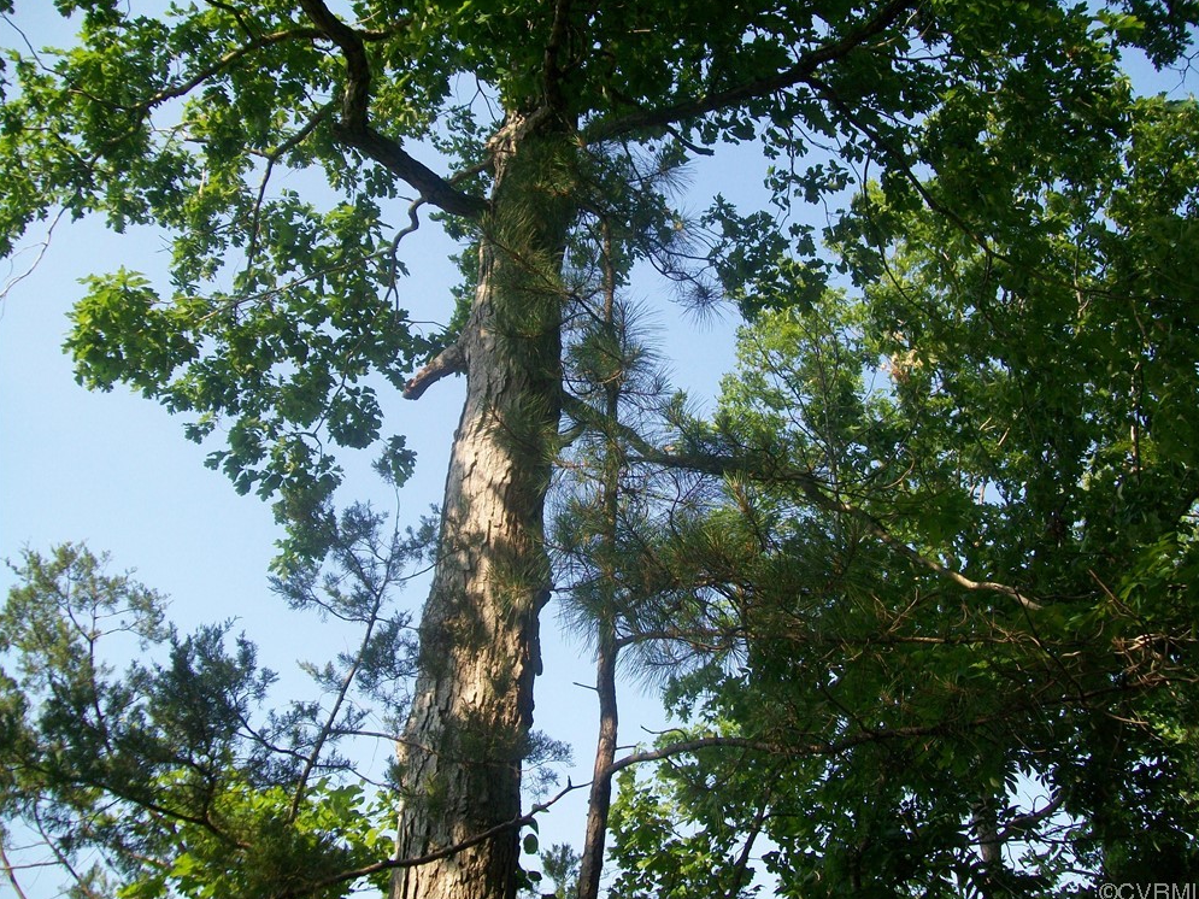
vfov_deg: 40.7
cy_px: 451
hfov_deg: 52.6
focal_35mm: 35
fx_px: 1212
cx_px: 611
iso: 64
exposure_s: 1/500
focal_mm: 6.1
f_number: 2.7
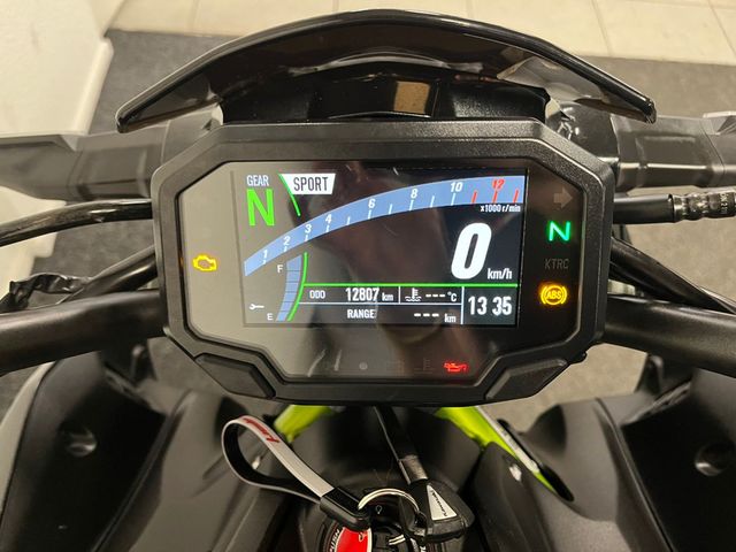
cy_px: 276
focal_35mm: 26
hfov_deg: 67.3
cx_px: 368
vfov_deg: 53.1
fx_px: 553
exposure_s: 1/50
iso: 250
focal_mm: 5.1
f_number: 1.6
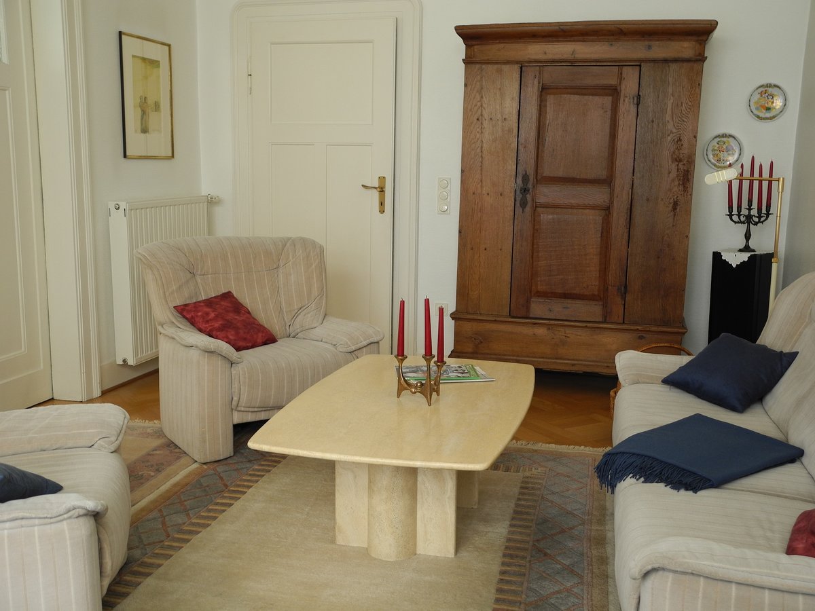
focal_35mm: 38
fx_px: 895
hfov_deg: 49.0
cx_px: 408
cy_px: 306
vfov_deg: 37.7
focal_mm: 8.1
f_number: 3.2
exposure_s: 1/30
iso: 104
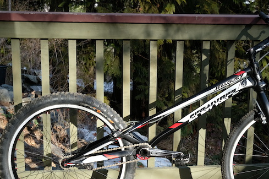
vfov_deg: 18.8
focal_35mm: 72
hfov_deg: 27.9
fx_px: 537
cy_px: 127
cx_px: 185
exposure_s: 1/200
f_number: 5.6
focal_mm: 29.2
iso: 320
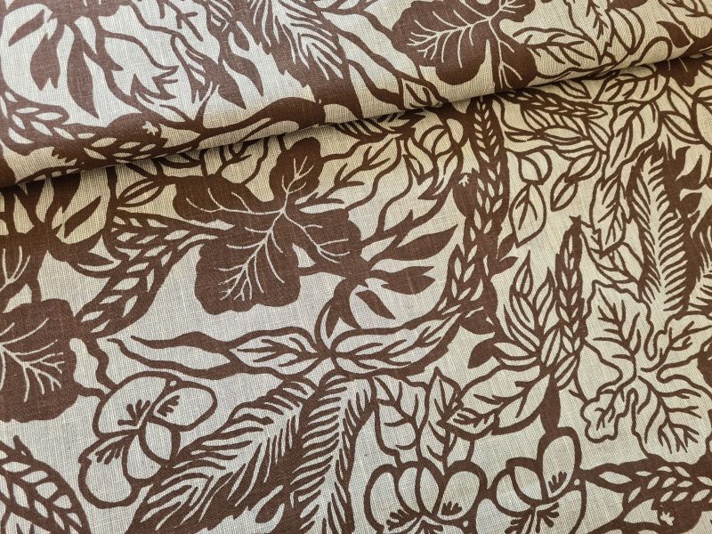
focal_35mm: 26
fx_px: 535
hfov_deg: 67.3
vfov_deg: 53.1
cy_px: 267
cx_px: 356
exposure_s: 1/100
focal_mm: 5.4
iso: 64
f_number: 1.8
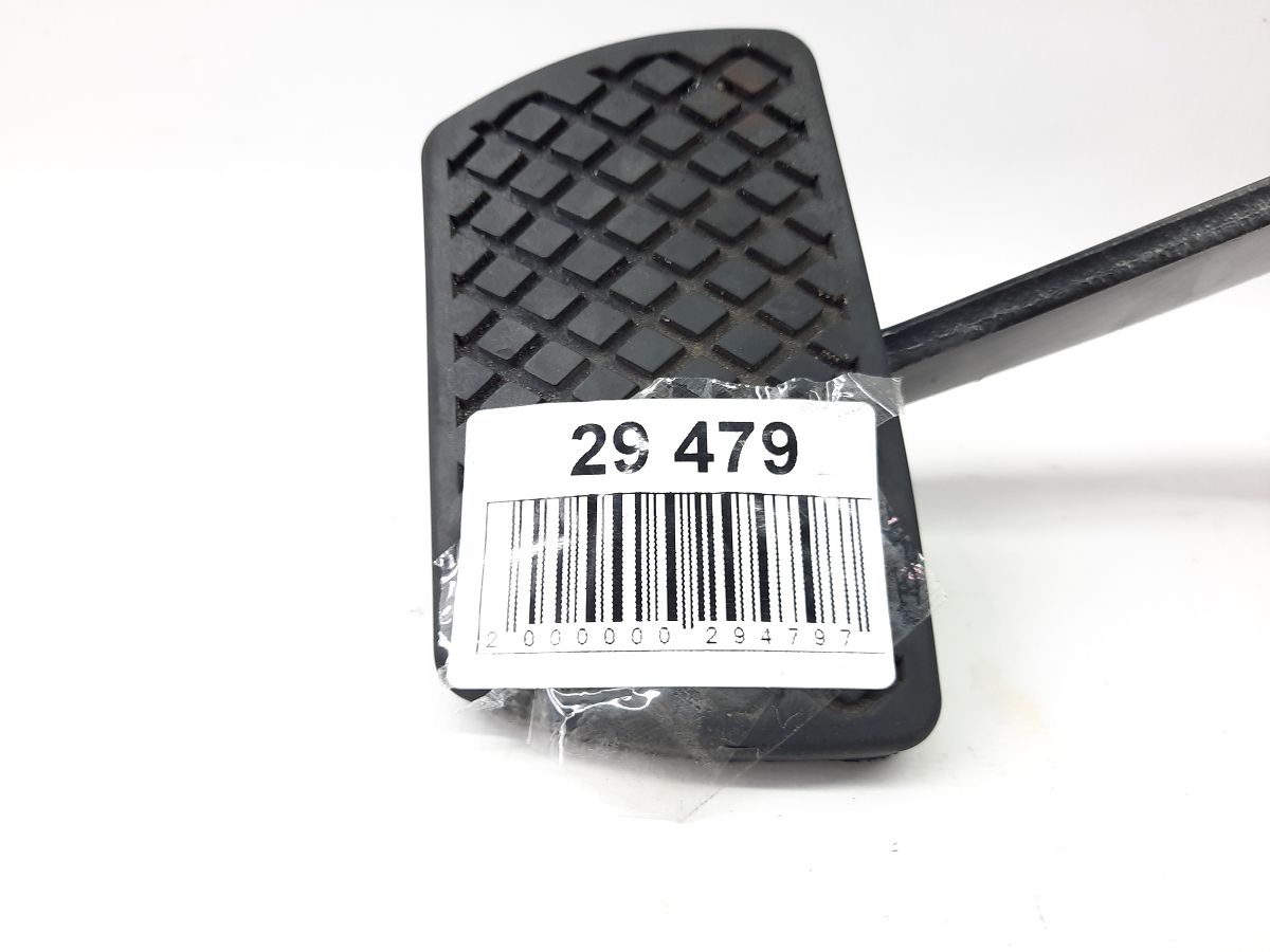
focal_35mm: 25
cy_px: 476
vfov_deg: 54.9
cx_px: 635
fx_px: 917
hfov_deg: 69.4
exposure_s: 1/50
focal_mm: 4.6
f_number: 2
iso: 100
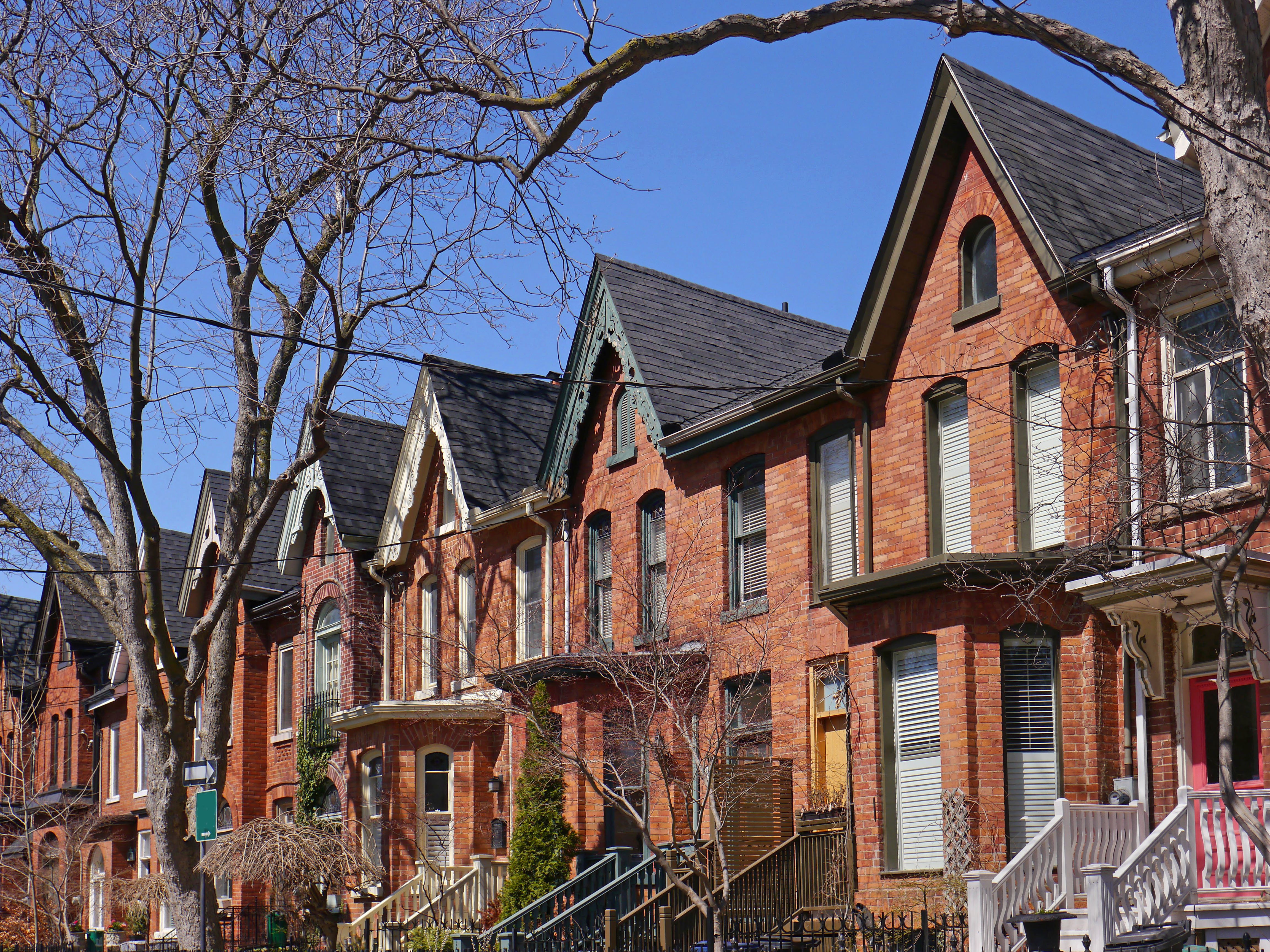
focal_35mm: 46
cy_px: 476
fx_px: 1688
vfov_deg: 31.5
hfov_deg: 41.2
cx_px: 635
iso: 160
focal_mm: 23
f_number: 7.1
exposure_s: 1/500
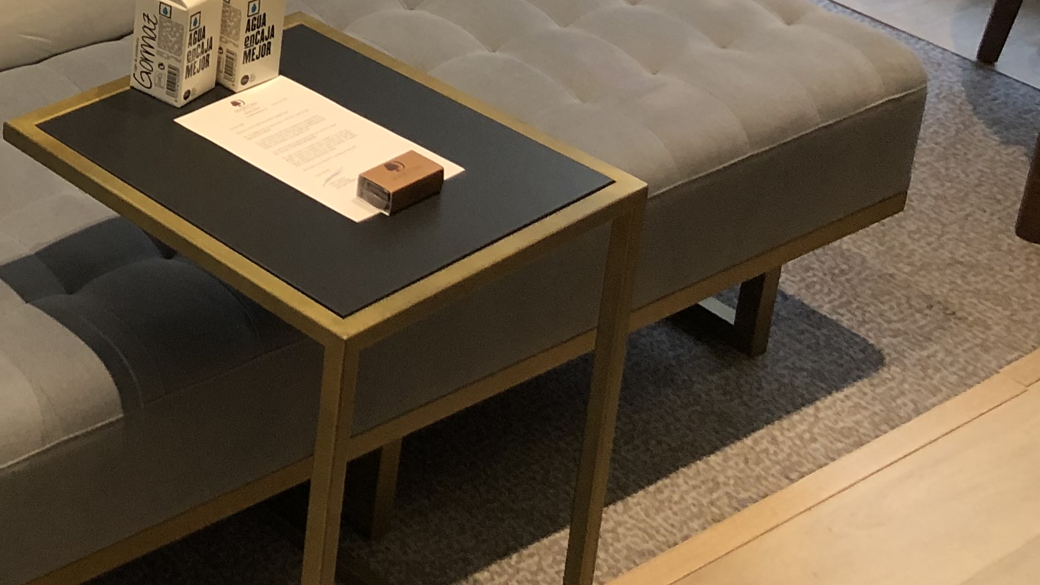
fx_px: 2179
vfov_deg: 14.3
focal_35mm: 79
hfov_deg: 24.2
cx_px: -238
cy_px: -306
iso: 40
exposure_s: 1/20
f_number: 1.8
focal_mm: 4
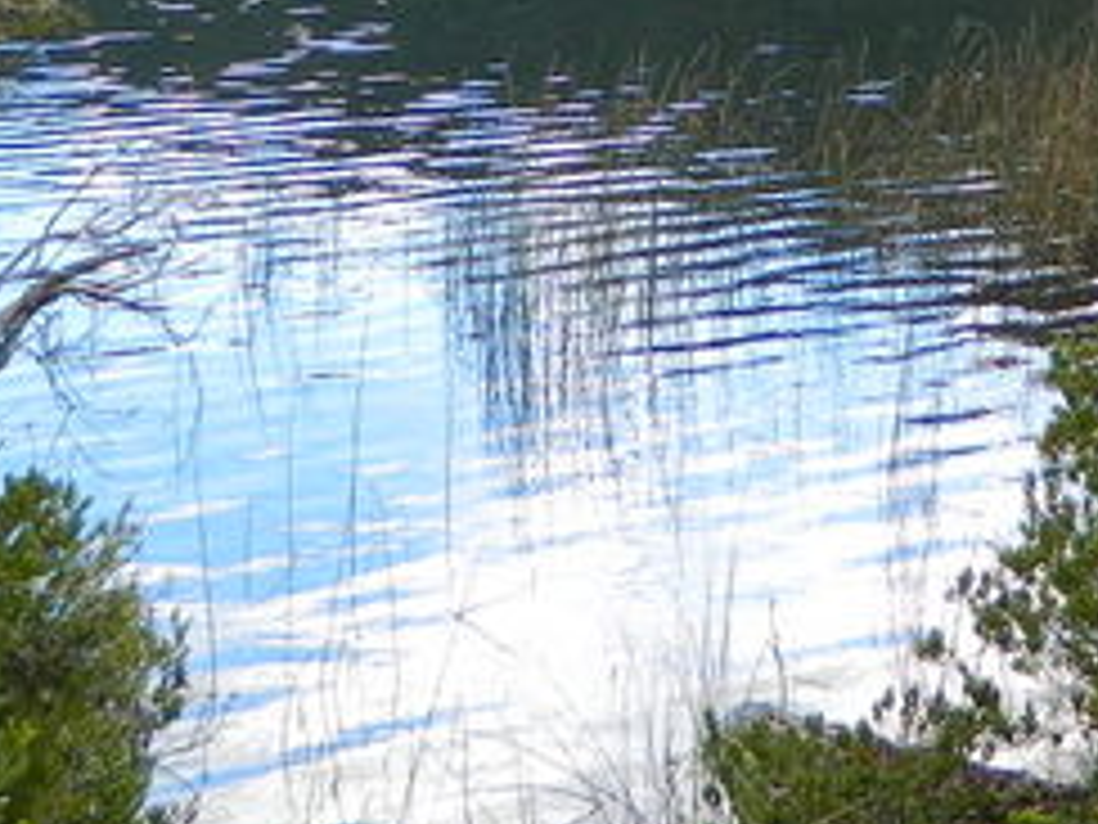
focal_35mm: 82
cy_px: -315
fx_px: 2601
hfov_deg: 22.8
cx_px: 1130
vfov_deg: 16.7
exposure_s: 1/100
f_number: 3.1
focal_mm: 4.5
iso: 80
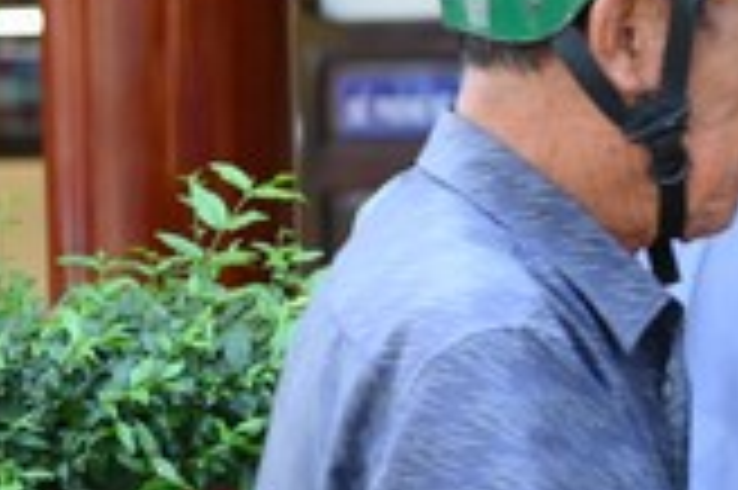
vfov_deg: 5.6
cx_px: 1161
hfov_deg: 8.2
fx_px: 5017
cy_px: 328
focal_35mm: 245
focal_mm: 62
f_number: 3.5
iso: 320
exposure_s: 1/100
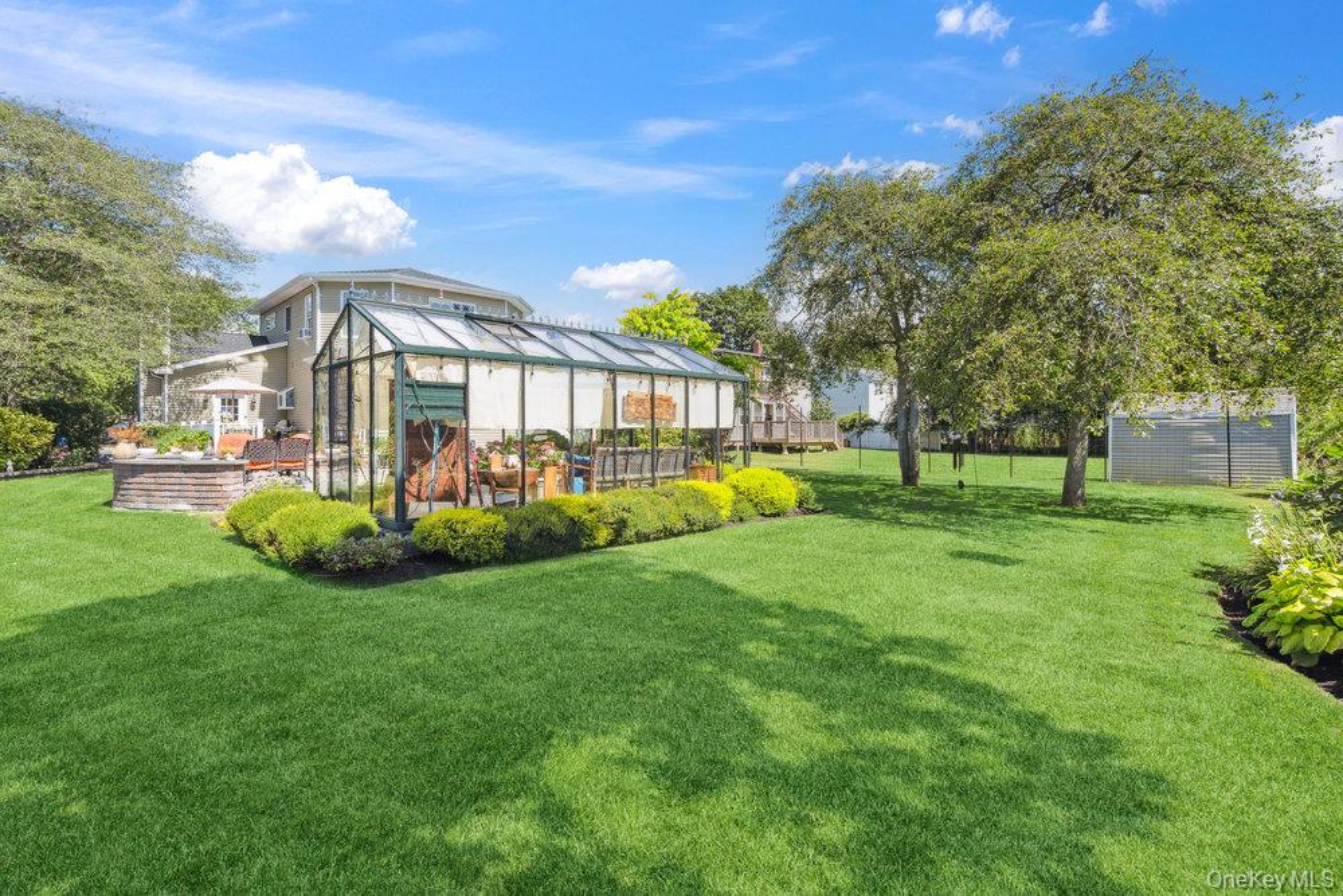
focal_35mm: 16
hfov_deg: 96.7
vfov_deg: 73.8
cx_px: 672
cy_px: 448
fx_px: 597
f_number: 7.1
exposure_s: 1/200
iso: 100
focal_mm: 16
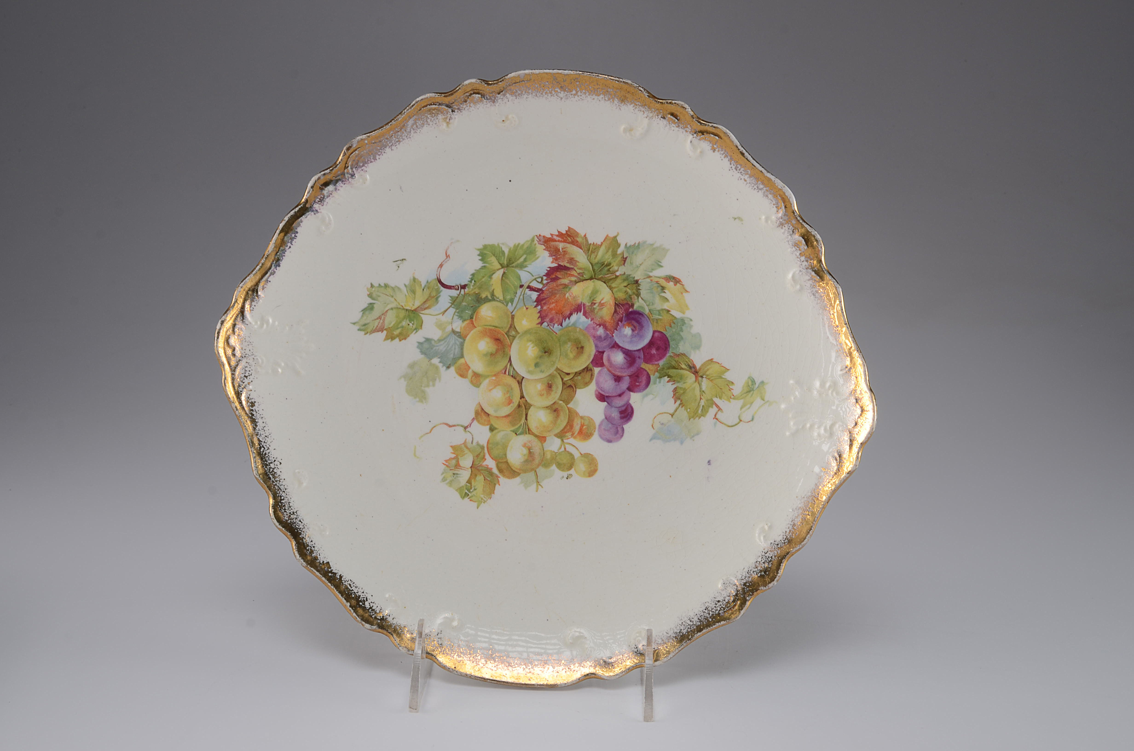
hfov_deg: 45.0
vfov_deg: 30.7
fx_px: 1367
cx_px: 567
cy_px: 376
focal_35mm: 44
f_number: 13
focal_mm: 29
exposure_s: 1/80
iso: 100
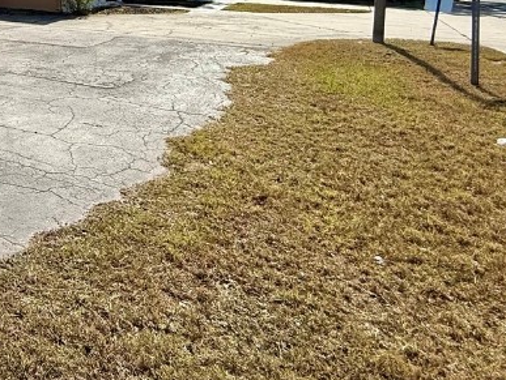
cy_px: -25
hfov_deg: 37.6
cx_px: -103
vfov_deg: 34.2
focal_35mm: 37
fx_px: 541
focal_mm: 2.22
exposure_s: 1/3460
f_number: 2.2
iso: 50
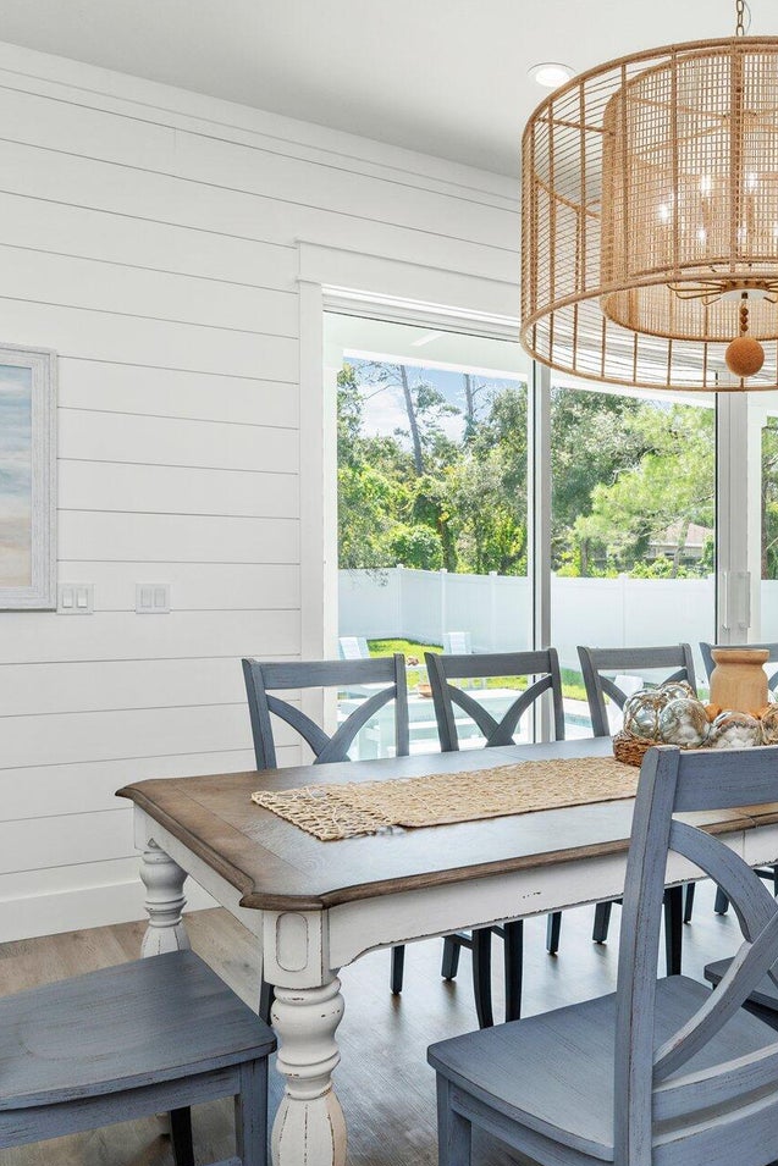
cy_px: 604
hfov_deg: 43.2
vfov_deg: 63.6
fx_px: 940
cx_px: 607
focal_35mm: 29
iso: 320
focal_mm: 18
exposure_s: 1/100
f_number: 8
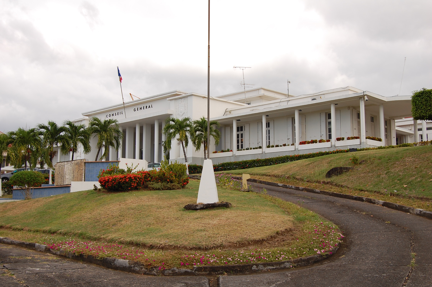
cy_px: 144
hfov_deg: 46.5
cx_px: 216
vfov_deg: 31.8
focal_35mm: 42
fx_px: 503
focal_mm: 28
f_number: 9
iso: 200
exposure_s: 1/320
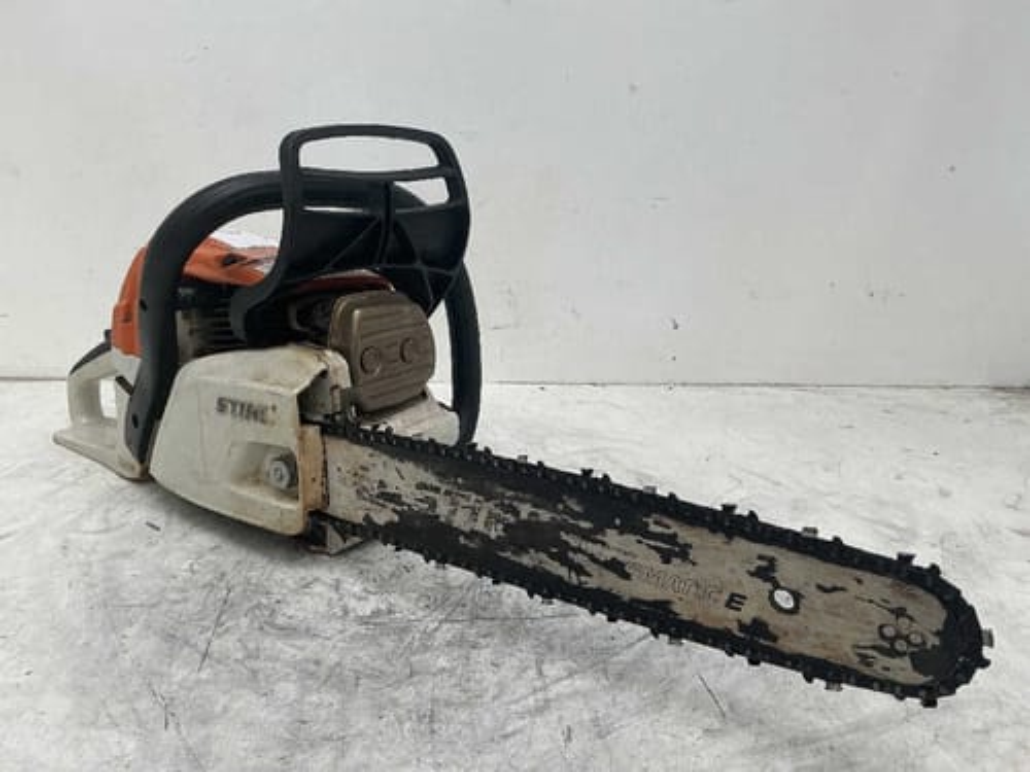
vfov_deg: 49.7
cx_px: 515
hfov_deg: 63.4
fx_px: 833
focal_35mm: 28
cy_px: 386
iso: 40
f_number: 1.8
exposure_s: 1/100
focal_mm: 3
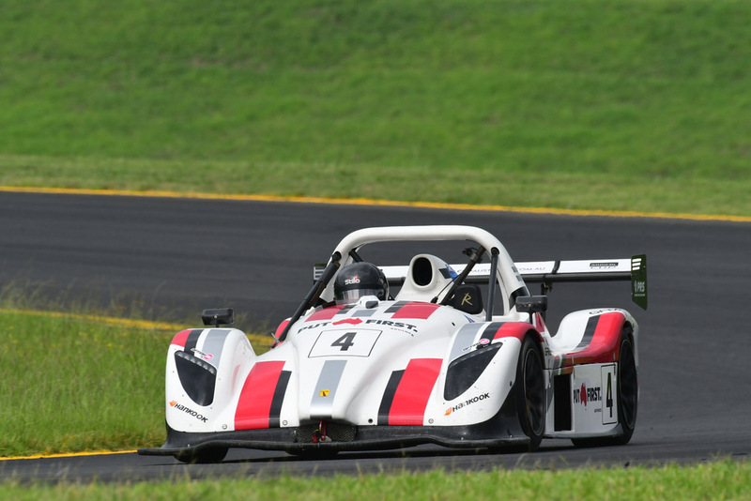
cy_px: 250
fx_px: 14399
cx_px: 376
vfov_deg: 2.0
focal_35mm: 690
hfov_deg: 3.0
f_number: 10
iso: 500
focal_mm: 460
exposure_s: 1/640
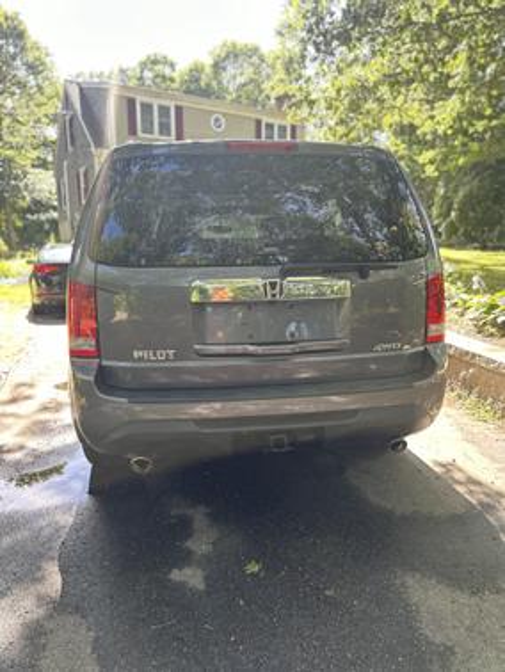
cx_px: 252
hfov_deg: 56.9
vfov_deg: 71.6
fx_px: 466
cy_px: 336
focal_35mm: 24
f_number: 1.78
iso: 80
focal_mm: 6.86
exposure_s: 1/172
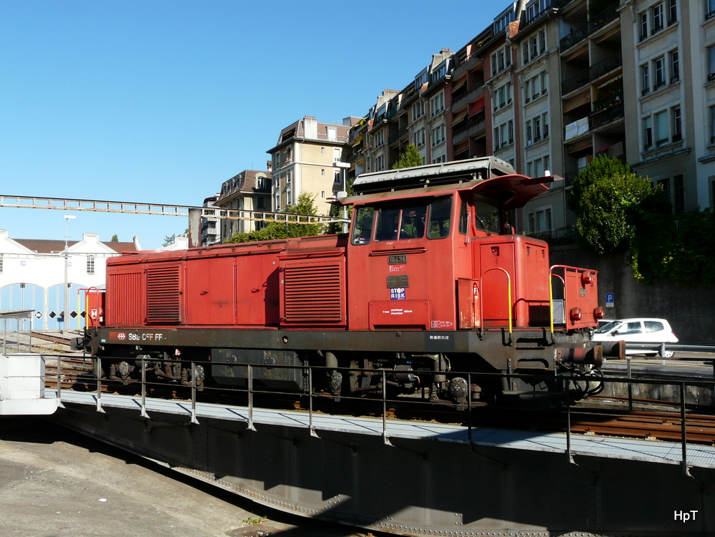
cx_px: 358
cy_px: 268
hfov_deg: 55.4
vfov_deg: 42.9
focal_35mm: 33
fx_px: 682
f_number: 5.6
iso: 100
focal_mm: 5.5
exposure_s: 1/320
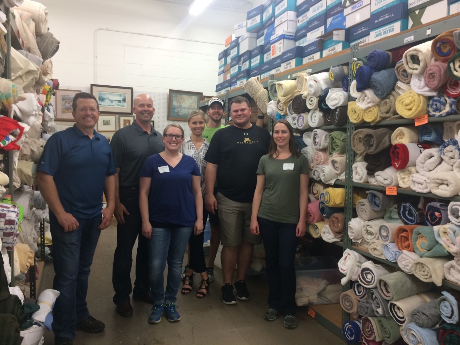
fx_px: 385
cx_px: 230
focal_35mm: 29
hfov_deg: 61.7
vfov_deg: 48.2
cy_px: 172
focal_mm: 4.15
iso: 80
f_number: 2.2
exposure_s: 1/30
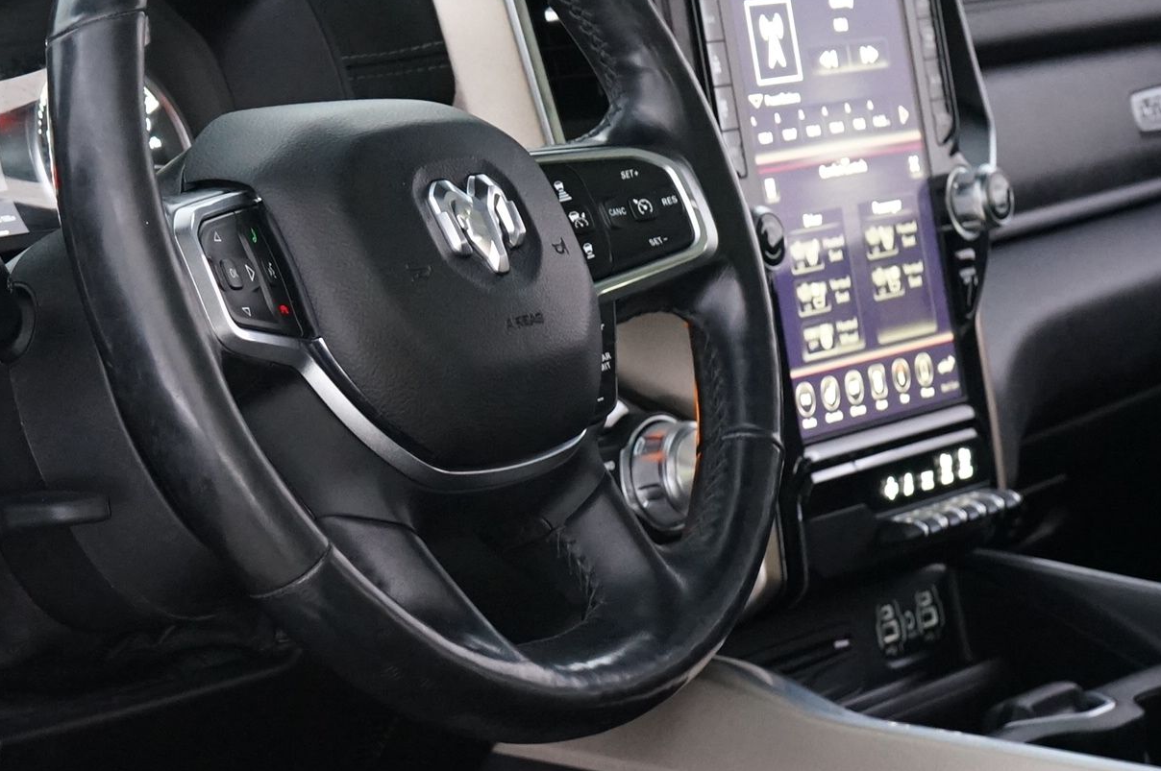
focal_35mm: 117
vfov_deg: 11.7
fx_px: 3770
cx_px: 381
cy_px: 427
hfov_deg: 17.5
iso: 3200
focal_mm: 47
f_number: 6.3
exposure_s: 1/10
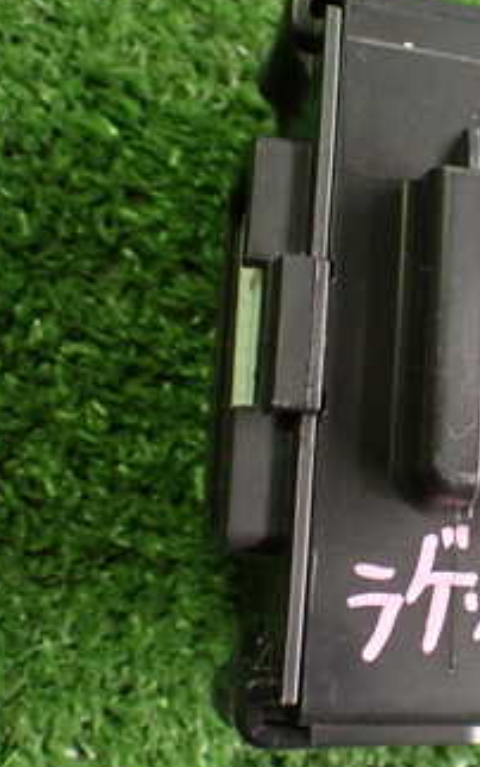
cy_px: 349
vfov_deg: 34.5
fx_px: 1234
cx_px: 490
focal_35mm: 59
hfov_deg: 21.2
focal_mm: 5.4
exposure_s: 1/80
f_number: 2.3
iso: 800
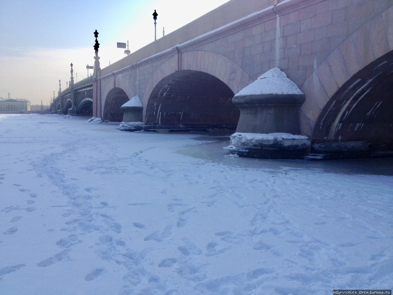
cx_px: 196
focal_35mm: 35
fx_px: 397
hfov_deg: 52.6
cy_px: 148
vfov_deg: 40.7
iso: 50
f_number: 2.4
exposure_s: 1/1672
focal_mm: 4.28
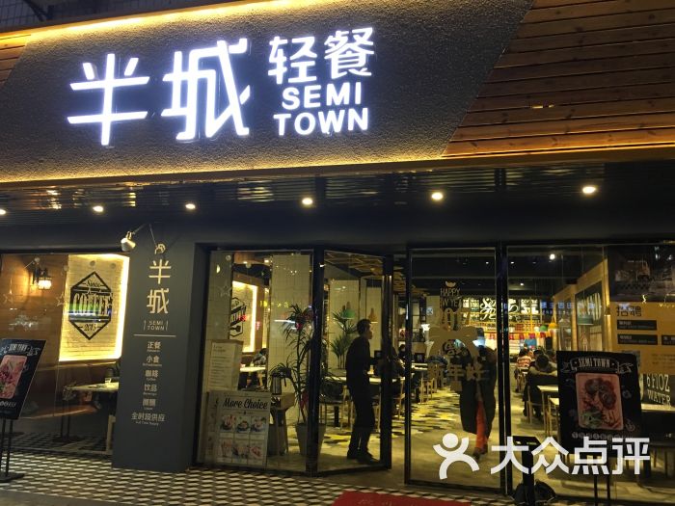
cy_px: 253
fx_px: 565
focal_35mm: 29
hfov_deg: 61.7
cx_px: 338
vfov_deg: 48.2
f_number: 2.2
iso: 200
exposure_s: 1/20
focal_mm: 4.15
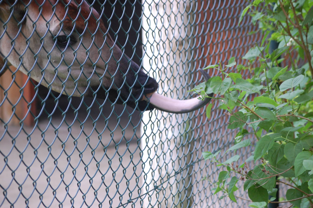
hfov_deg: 14.4
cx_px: 156
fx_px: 1238
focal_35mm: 142
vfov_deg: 9.6
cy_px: 104
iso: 640
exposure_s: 1/125
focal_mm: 95
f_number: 4.5
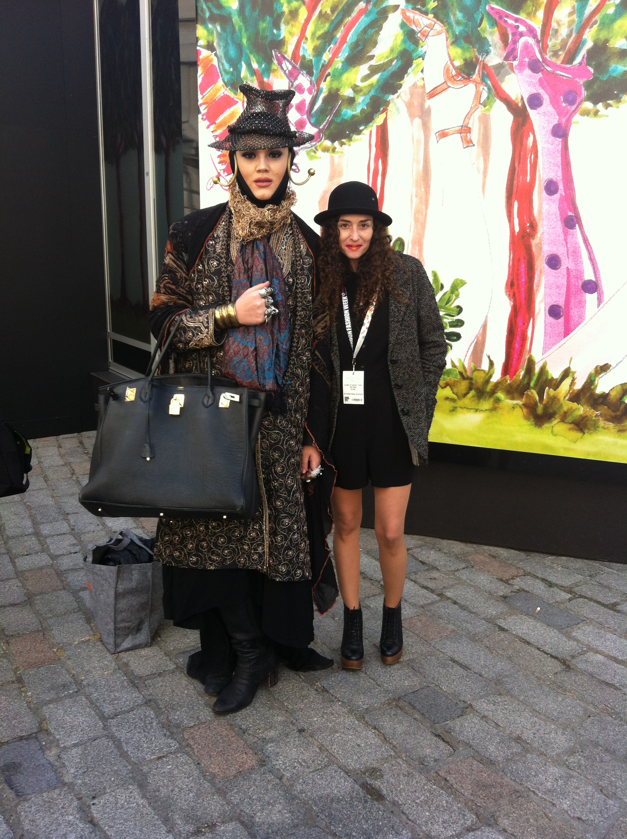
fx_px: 848
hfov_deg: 40.6
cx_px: 314
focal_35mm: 35
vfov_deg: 52.7
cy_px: 420
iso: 80
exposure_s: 1/204
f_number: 2.8
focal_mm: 3.85
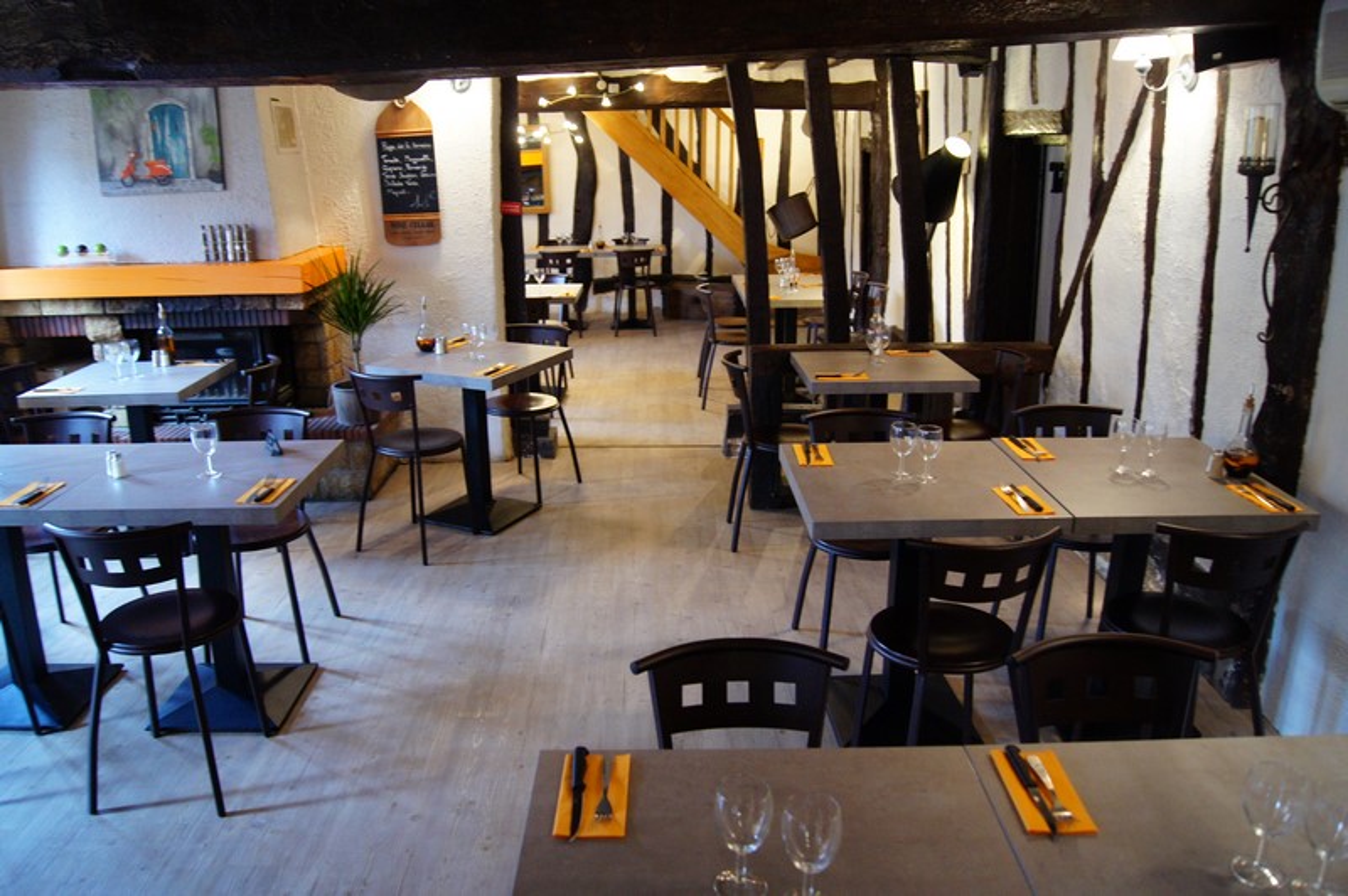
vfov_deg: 47.9
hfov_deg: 67.4
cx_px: 674
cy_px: 448
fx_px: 1010
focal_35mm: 27
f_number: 3.5
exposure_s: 1/30
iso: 1600
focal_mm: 18
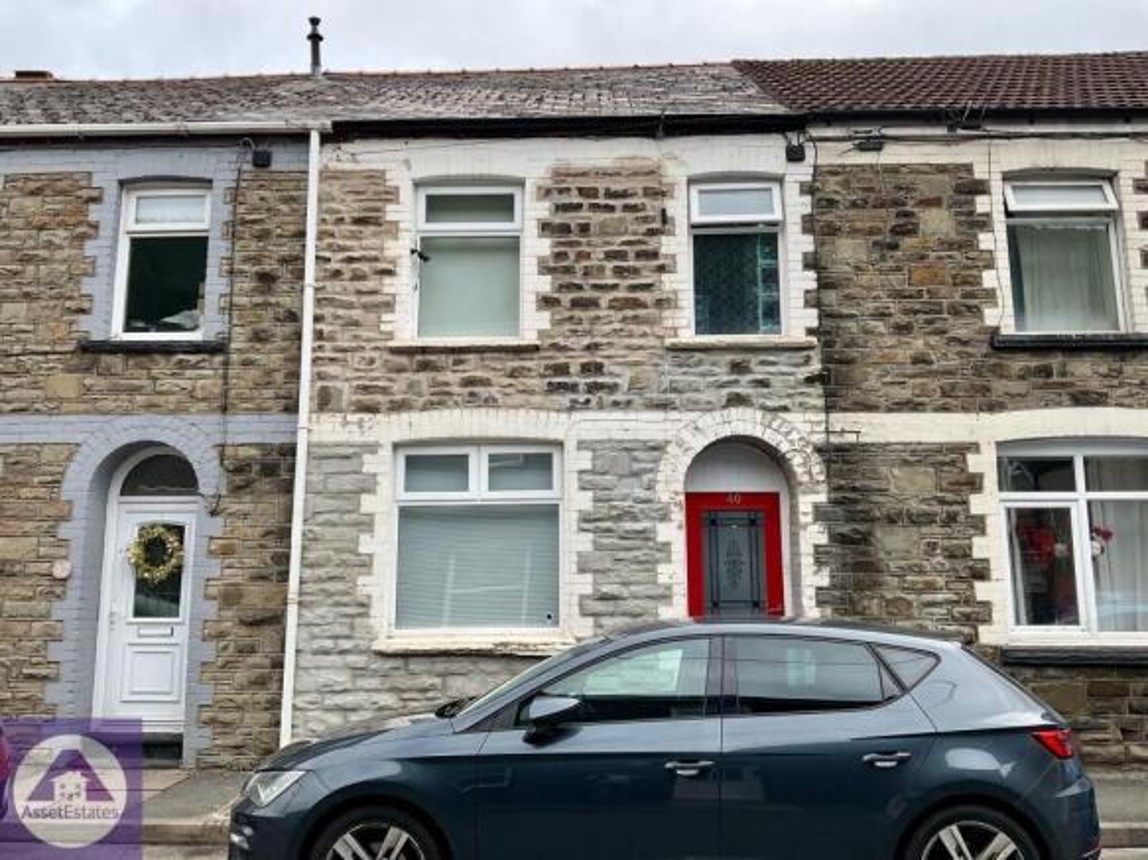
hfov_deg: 61.7
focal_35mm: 29
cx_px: 574
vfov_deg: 48.2
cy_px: 430
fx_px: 962
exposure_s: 1/898
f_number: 1.8
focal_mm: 3
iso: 16
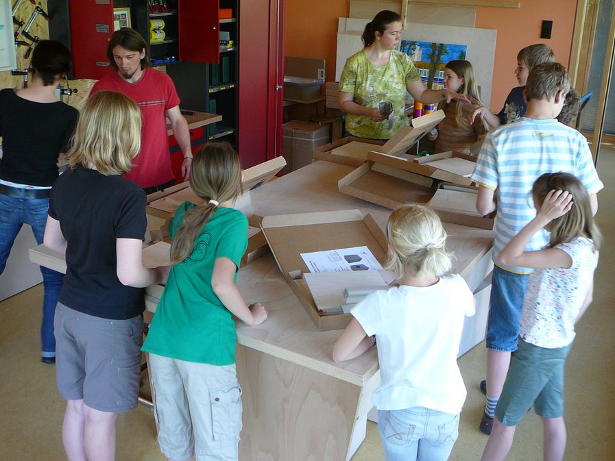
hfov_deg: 47.8
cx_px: 294
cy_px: 205
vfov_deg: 36.8
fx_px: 693
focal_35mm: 39
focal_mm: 5.2
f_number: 2.8
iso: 100
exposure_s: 1/30
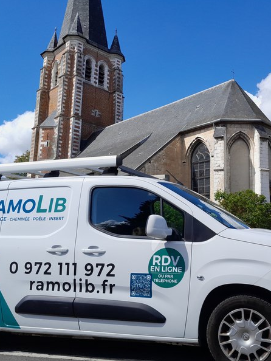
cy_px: 179
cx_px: 196
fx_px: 365
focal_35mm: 35
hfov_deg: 39.8
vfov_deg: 52.6
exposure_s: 1/1919
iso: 40
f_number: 1.8
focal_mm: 4
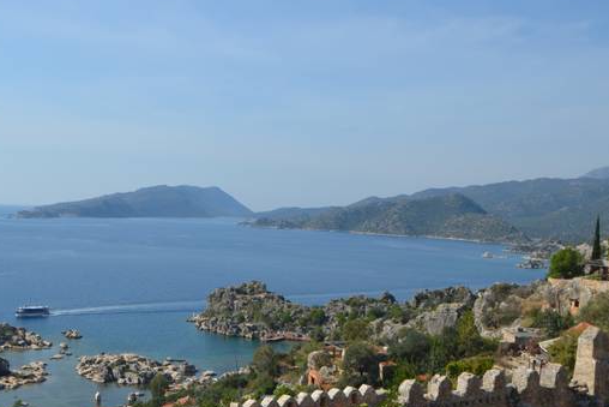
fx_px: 863
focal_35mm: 51
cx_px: 205
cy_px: 231
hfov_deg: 38.5
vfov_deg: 26.5
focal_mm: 24
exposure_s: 1/250
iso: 100
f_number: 8
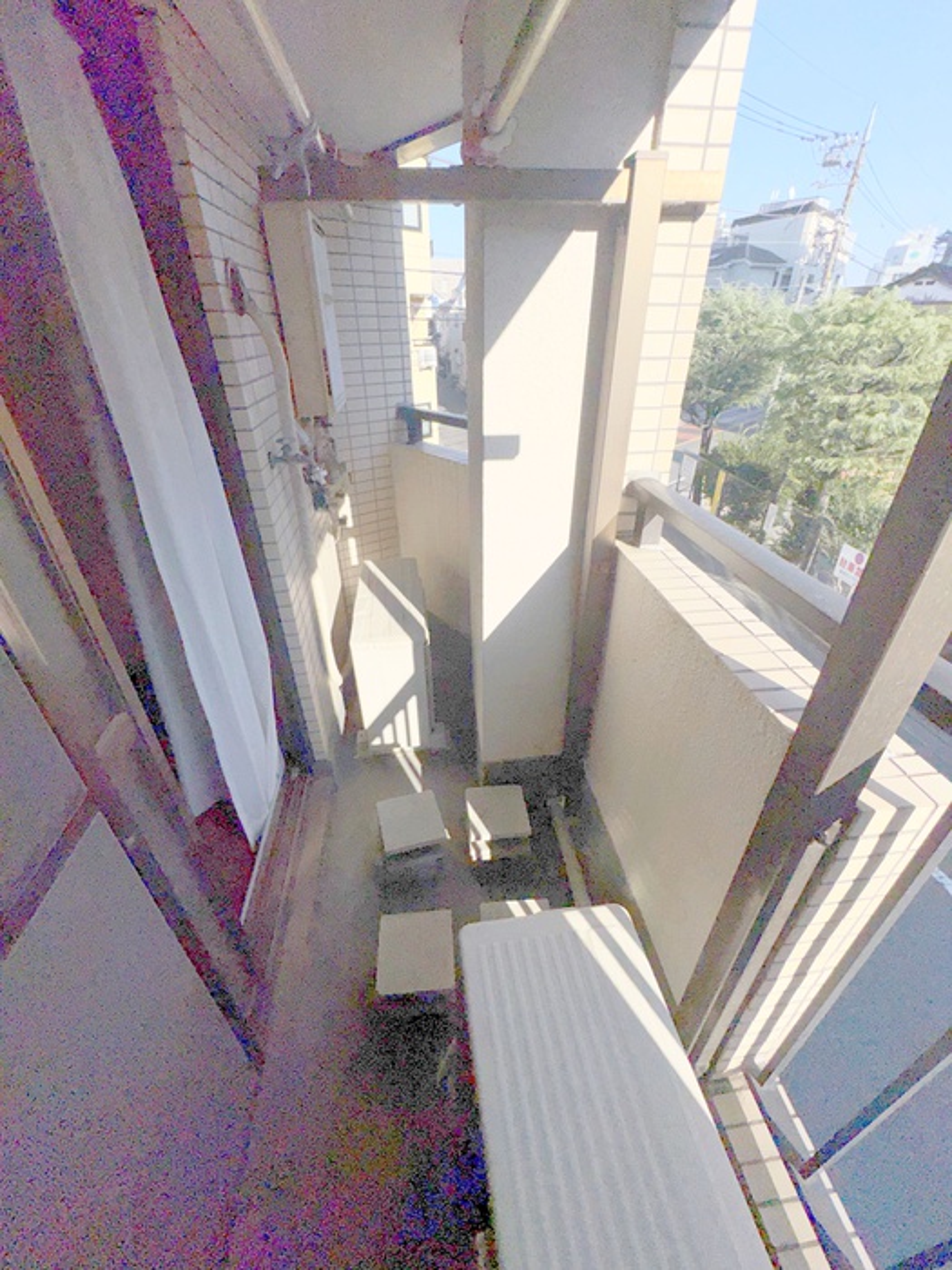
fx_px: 513
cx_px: 476
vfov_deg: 102.1
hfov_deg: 85.7
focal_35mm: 14
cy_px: 635
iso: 32
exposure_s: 1/9009
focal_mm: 2.22
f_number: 2.2
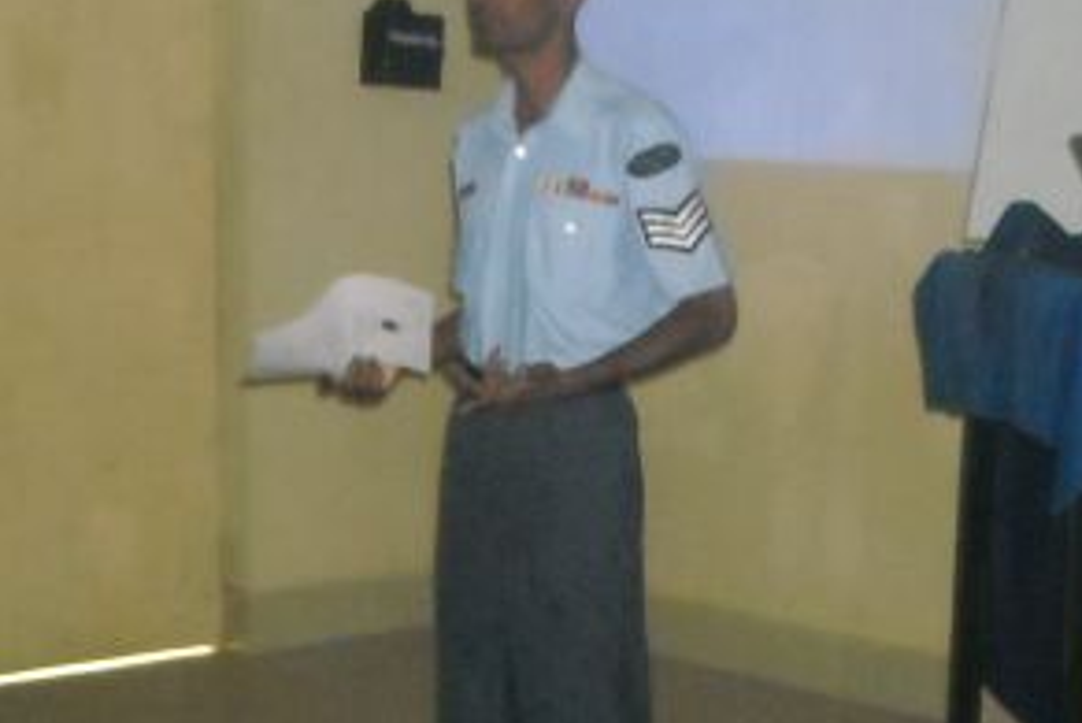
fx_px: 2826
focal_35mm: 94
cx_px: 574
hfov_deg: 21.7
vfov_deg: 14.6
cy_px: 460
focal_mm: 7.1
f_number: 3.1
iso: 733
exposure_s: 1/60
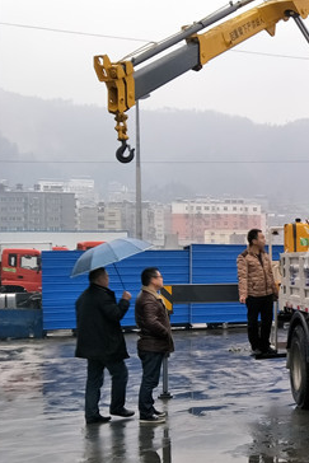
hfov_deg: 22.5
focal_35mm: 50
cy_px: 256
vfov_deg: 39.5
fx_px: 643
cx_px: 457
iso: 98
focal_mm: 4.1
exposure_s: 1/100
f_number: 1.7
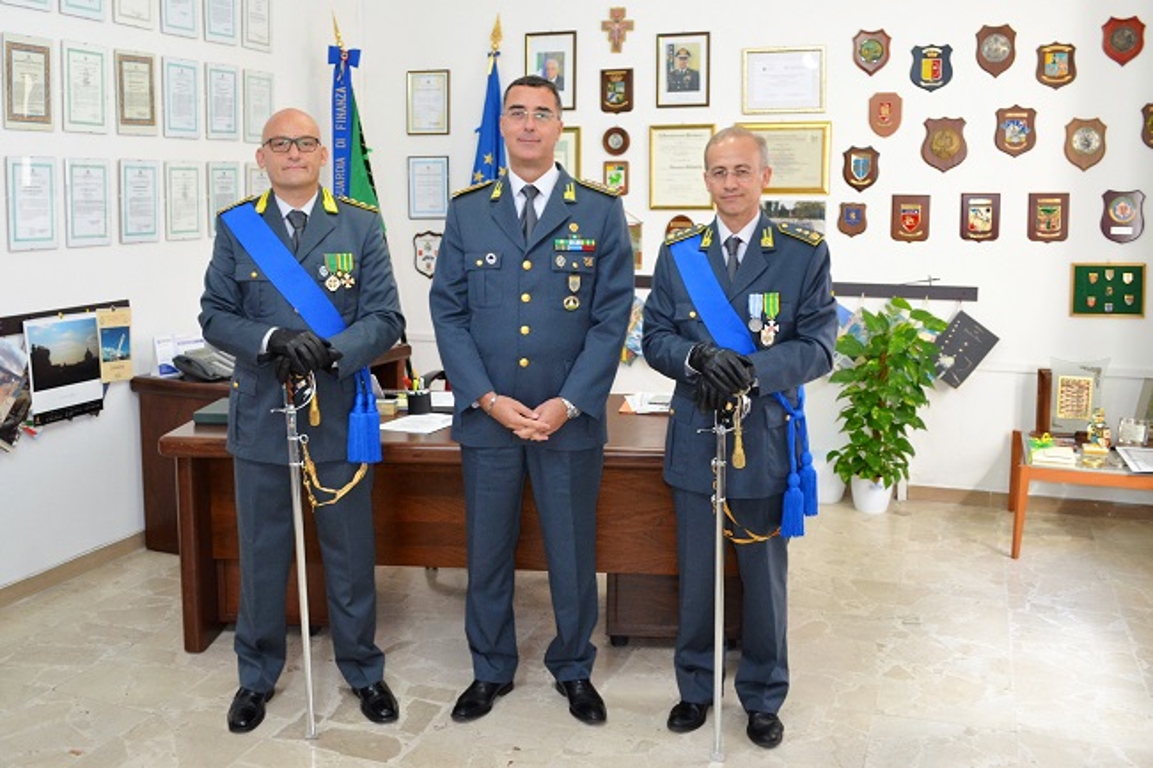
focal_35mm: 27
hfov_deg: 67.4
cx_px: 576
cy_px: 384
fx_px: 864
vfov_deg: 47.9
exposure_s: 1/60
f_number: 3.5
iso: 800
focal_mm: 18
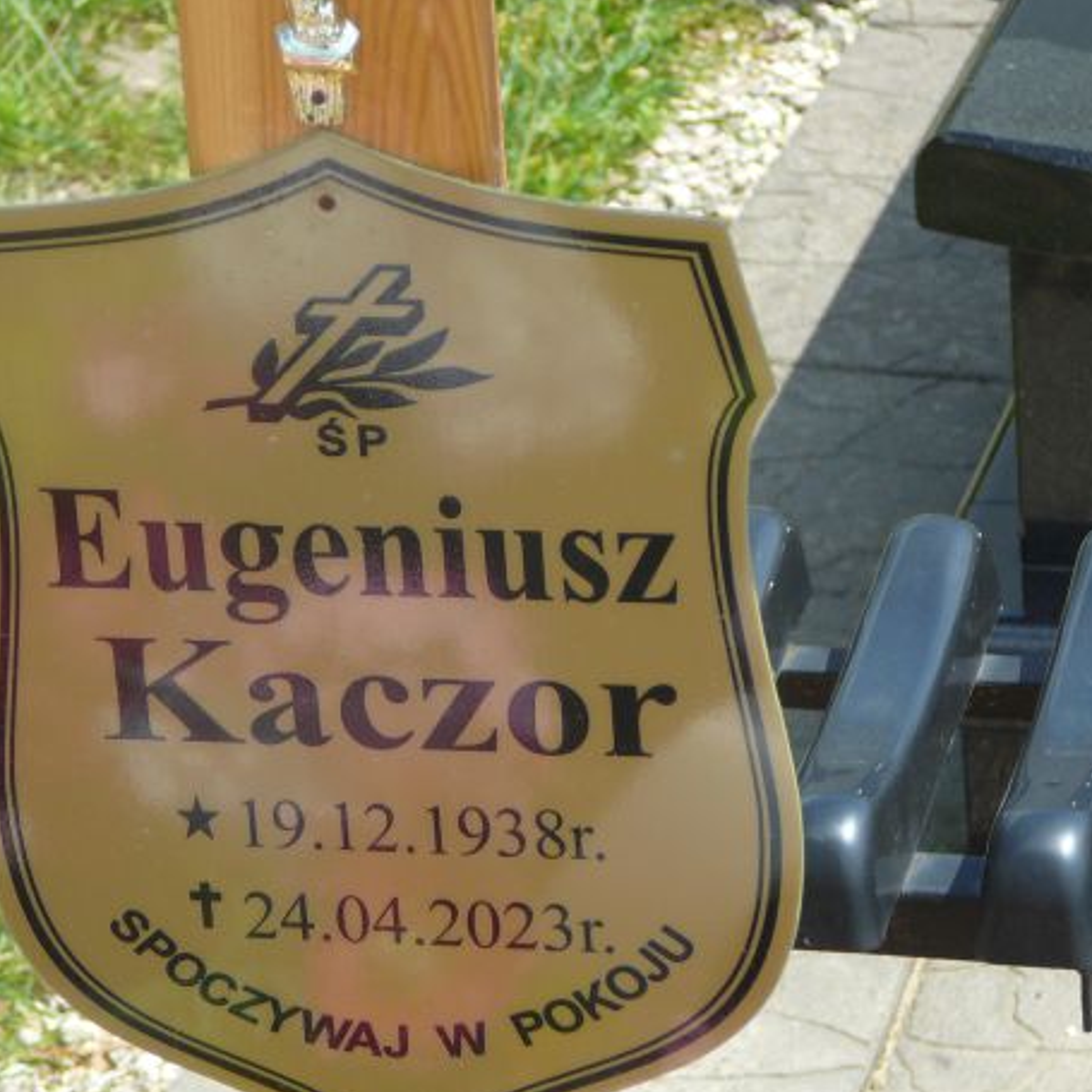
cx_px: 379
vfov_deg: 11.0
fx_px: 5675
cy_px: 533
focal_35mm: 159
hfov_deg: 11.0
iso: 80
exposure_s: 1/400
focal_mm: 19
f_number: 3.9
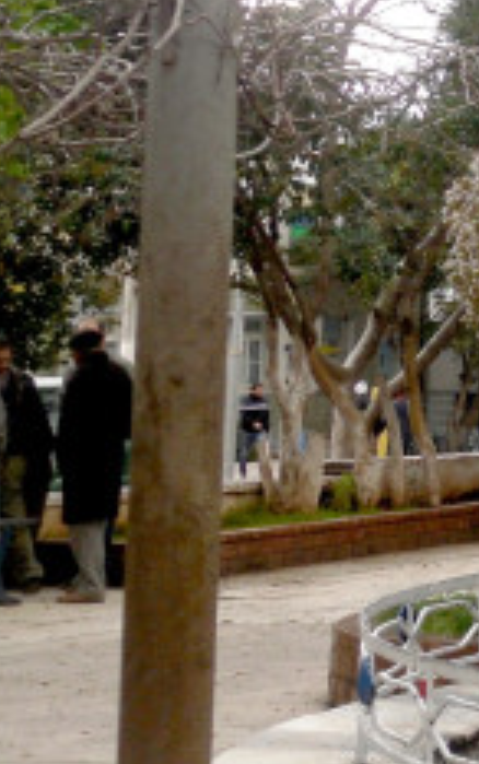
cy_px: 11
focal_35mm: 157
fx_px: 3273
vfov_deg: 13.2
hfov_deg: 7.8
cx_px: 1129
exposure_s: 1/90
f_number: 3.5
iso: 80
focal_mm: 6.3
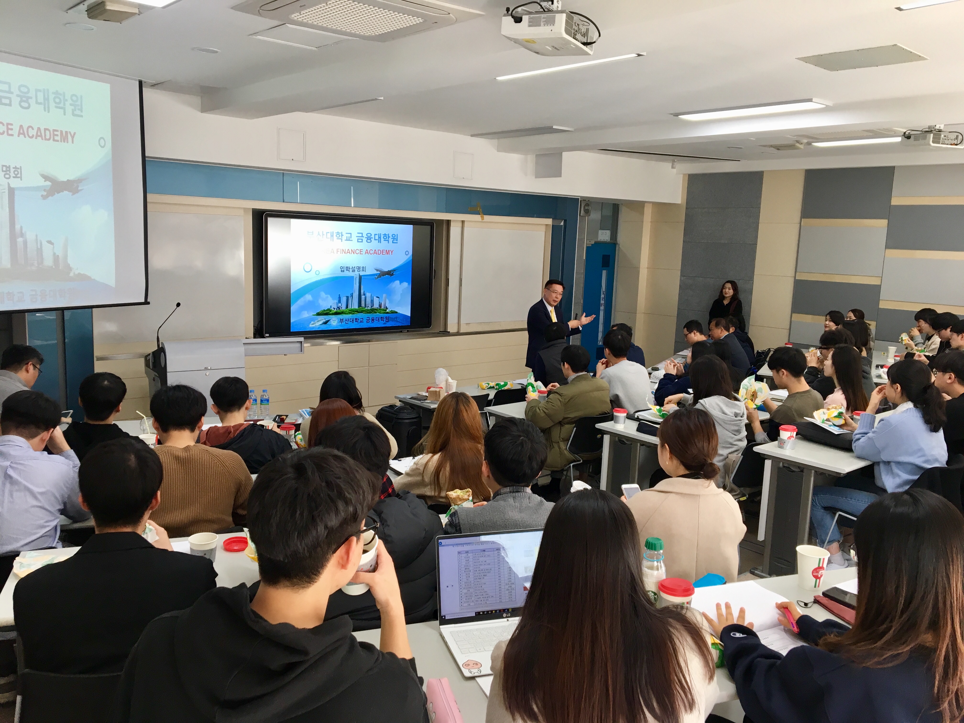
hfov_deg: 61.7
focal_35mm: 29
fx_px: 808
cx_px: 482
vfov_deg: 48.2
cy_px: 362
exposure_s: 1/40
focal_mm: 4.15
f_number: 2.2
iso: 25
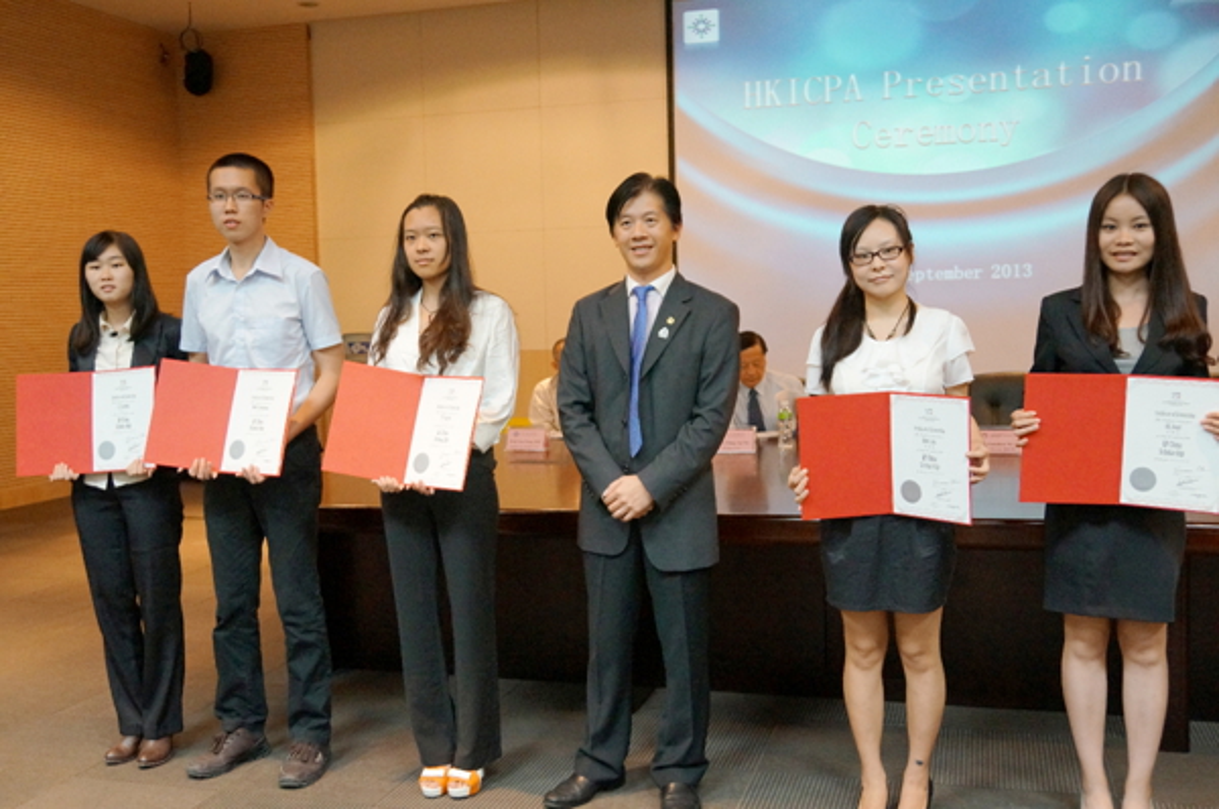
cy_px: 404
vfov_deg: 36.8
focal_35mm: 36
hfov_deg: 53.2
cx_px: 610
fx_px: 1217
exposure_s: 1/40
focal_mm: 24
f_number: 4
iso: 3200
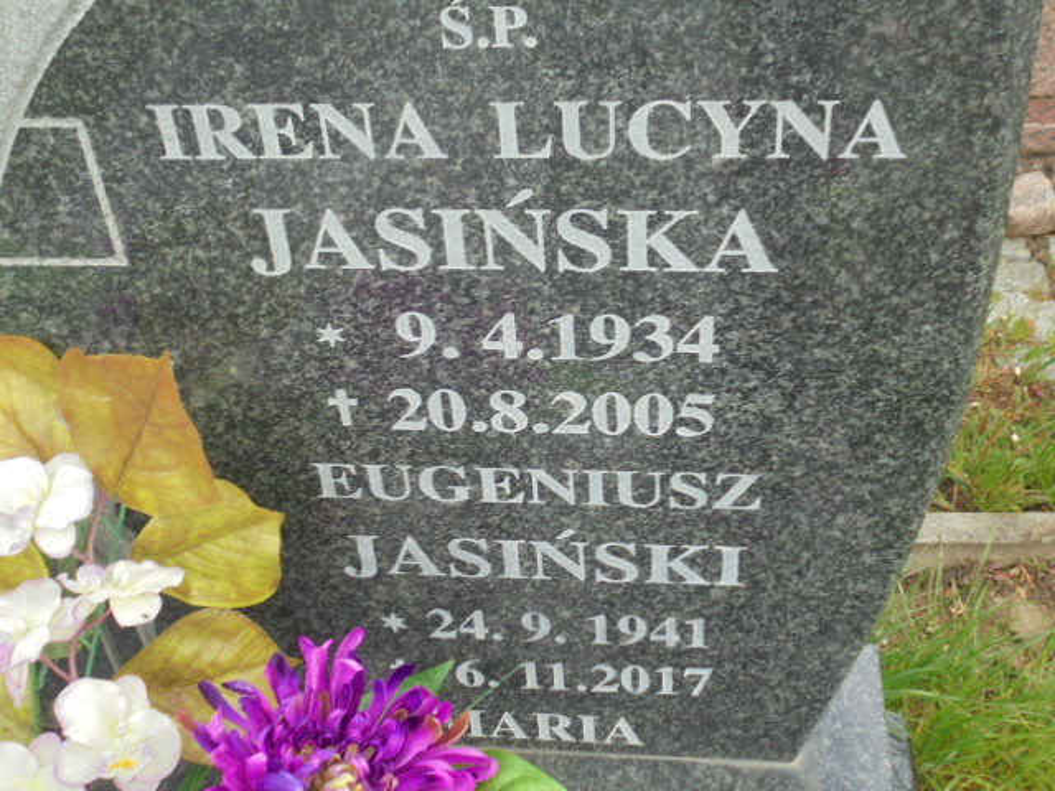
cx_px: 528
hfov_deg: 43.9
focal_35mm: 43
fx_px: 1311
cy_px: 396
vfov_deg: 33.6
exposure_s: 1/125
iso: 100
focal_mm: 7.8
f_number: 4.5
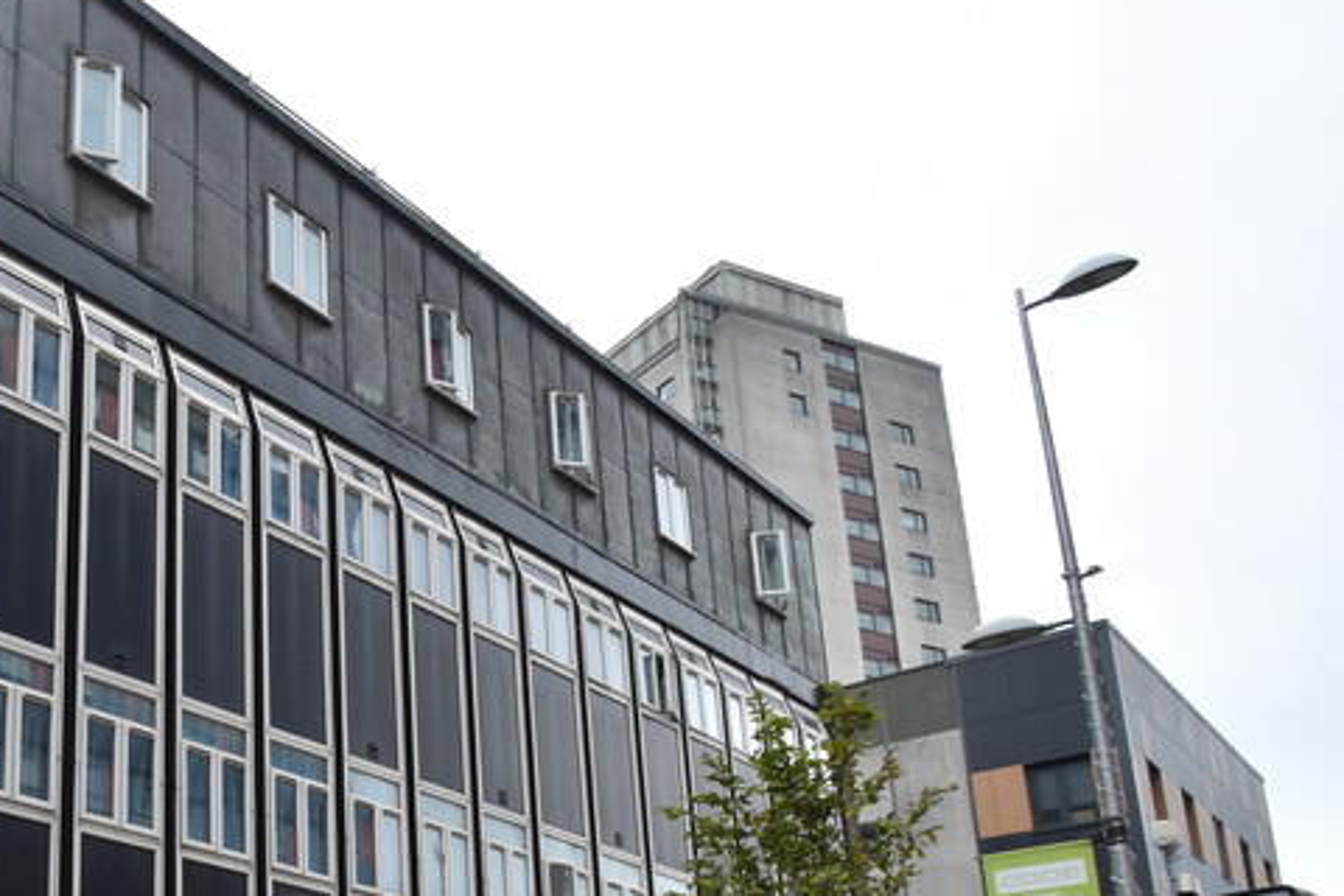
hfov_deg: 47.2
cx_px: -42
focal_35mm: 32
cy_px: 892
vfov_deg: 36.9
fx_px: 1195
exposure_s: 1/200
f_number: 7.1
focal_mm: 10
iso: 400
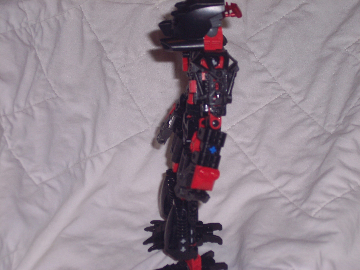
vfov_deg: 14.2
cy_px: 135
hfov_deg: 18.9
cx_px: 180
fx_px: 1082
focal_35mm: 104
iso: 100
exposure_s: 1/125
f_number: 4.8
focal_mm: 21.3
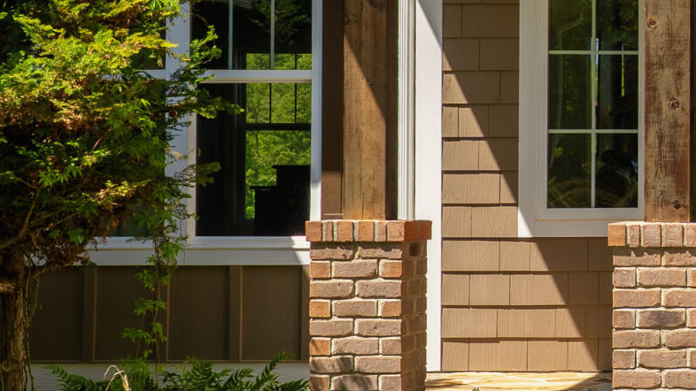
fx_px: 1772
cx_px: 927
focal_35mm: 96
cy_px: -104
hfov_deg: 20.2
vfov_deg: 12.3
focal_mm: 24
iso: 100
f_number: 8
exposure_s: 1/160
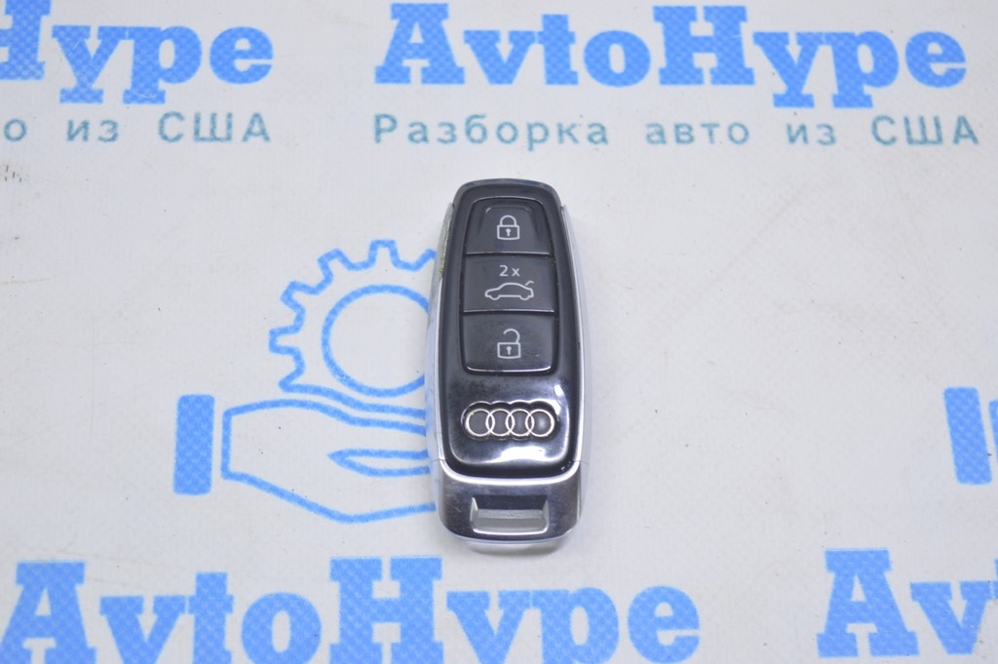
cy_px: 332
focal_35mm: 68
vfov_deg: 20.1
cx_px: 499
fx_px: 1870
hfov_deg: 29.9
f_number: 5.6
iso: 400
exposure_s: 1/20
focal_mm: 45
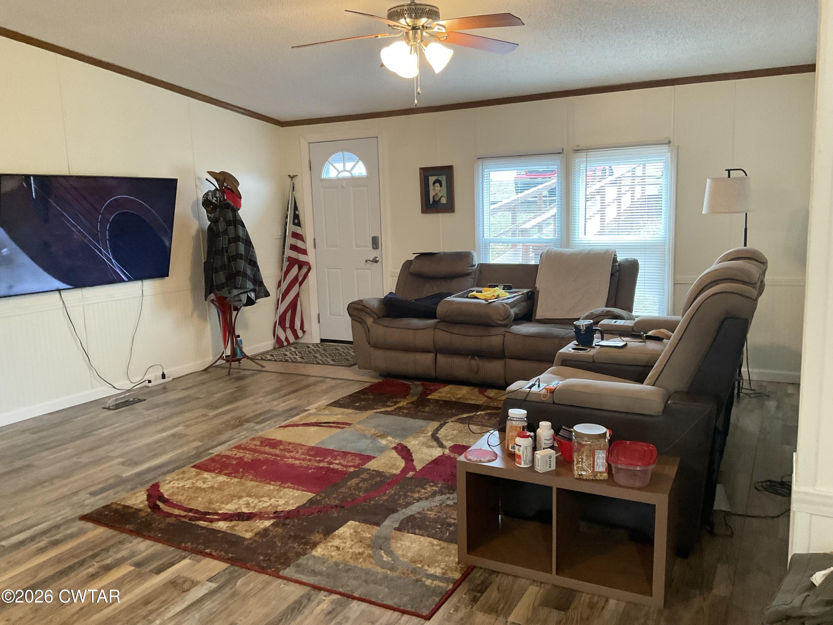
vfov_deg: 48.2
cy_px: 312
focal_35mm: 29
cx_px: 416
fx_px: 698
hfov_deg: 61.7
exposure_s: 1/60
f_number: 1.8
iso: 200
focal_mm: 3
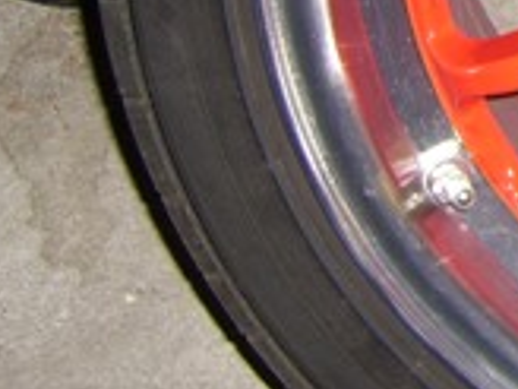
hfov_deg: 13.3
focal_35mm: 138
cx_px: 831
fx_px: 2065
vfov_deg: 10.4
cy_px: -206
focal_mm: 5.95
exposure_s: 1/30
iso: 100
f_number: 2.8
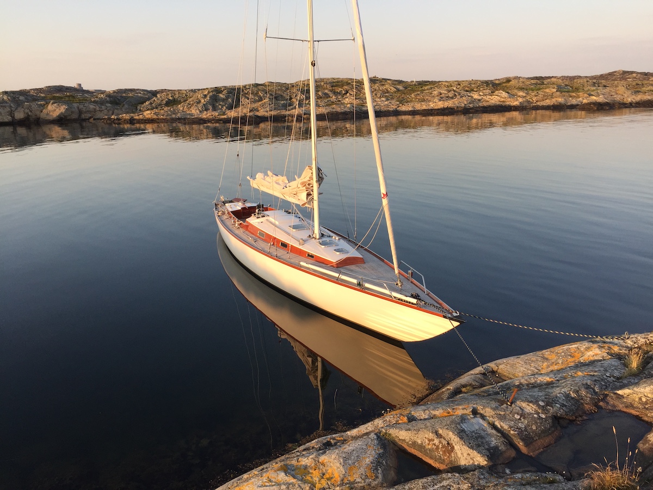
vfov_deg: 48.2
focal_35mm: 29
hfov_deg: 61.7
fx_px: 547
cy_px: 245
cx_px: 326
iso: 32
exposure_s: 1/599
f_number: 2.2
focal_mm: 4.15
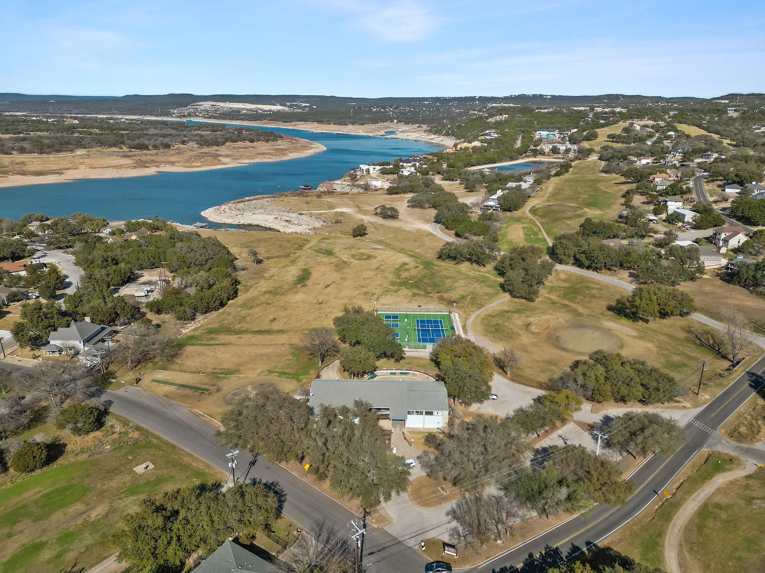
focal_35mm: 24
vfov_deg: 56.8
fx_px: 530
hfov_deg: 71.6
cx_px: 382
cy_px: 286
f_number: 1.7
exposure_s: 1/2500
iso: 110
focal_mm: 6.72
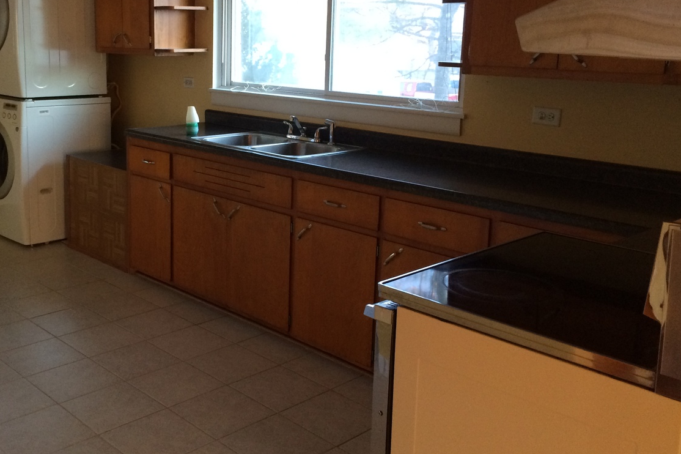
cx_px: 252
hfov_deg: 49.1
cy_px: 175
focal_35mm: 39
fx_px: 737
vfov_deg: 34.0
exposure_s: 1/30
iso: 160
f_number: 2.2
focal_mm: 4.15
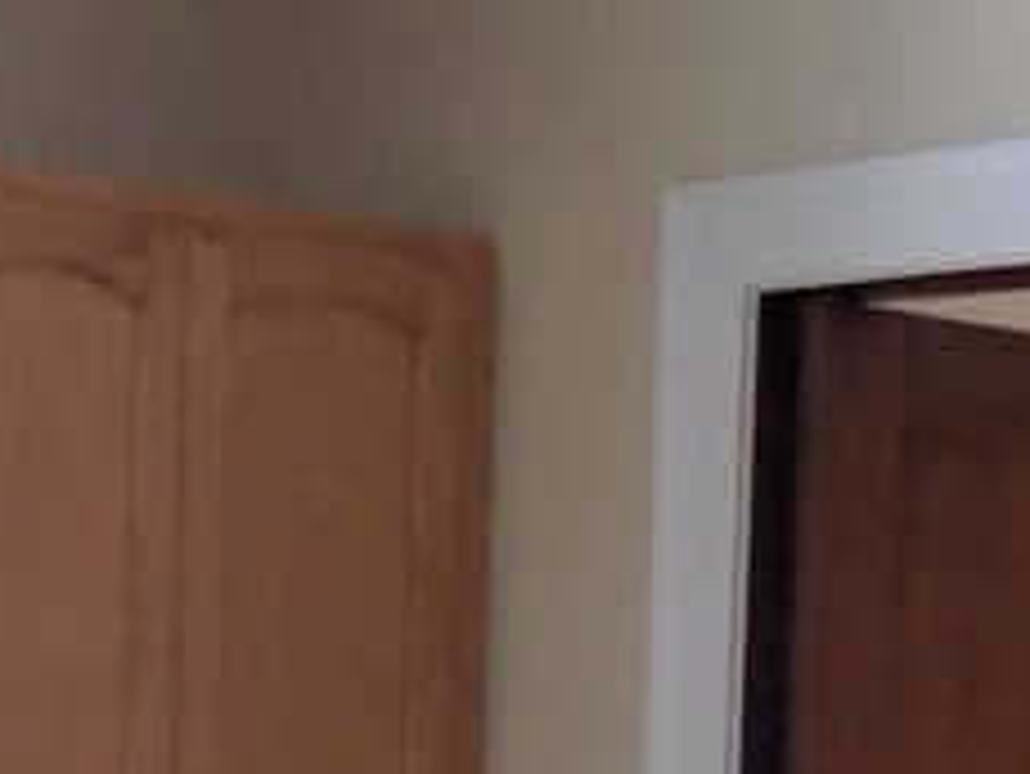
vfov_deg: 9.1
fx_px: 4495
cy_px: 1634
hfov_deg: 12.8
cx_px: -175
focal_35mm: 151
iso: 250
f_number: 3.1
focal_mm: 4.3
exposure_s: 1/30
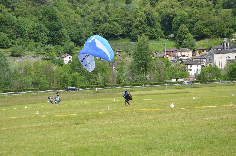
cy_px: 78
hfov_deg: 26.0
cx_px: 118
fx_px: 510
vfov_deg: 17.4
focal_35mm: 78
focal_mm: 52
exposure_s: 1/200
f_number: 7.1
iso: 200
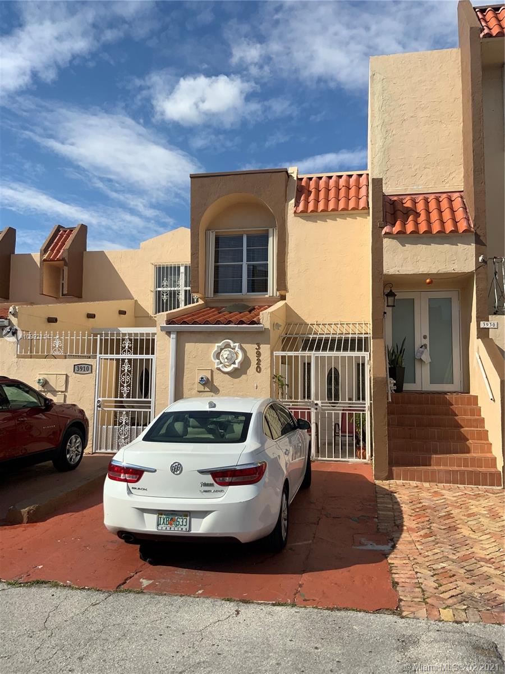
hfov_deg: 48.2
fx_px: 564
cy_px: 337
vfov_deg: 61.7
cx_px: 252
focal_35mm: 29
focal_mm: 3
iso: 20
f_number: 1.8
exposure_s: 1/2667
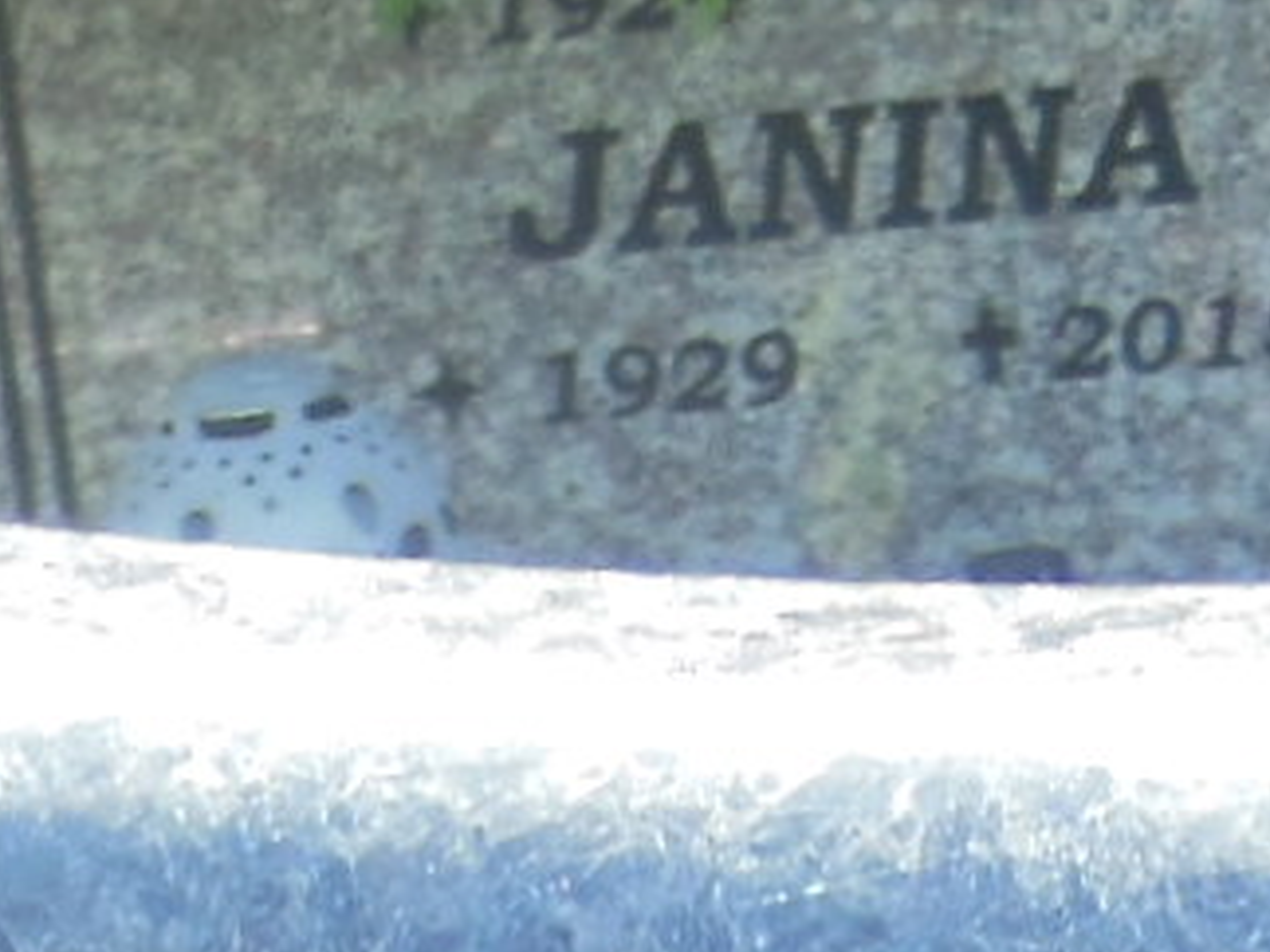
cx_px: -83
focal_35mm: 401
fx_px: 14707
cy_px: 3281
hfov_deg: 4.9
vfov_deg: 3.6
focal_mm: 10.2
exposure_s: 1/80
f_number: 4.1
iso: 125
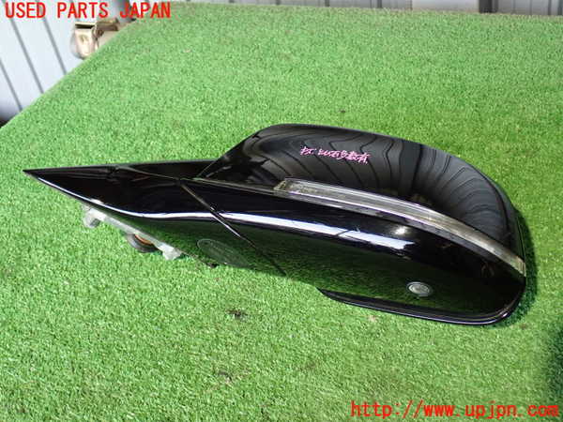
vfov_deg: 32.9
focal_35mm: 44
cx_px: 282
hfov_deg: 42.9
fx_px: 716
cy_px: 211
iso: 800
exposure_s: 1/20
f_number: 2.9
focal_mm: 7.84
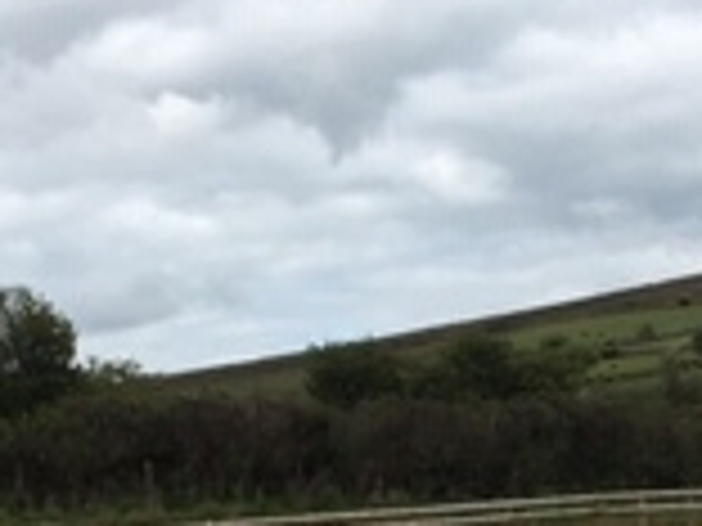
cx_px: 446
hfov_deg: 16.5
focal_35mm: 119
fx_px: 2413
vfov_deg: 12.0
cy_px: 724
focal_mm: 4.15
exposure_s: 1/2747
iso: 25
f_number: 2.2
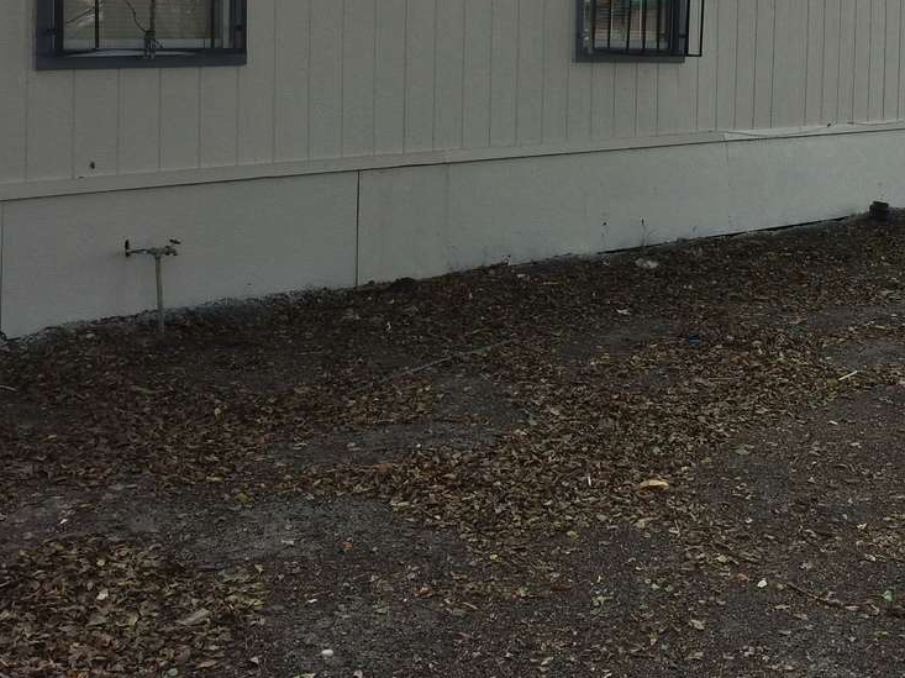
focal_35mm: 57
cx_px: 630
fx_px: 1489
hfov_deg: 33.4
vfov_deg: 24.9
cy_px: 63
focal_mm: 4.15
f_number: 2.2
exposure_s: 1/912
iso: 32
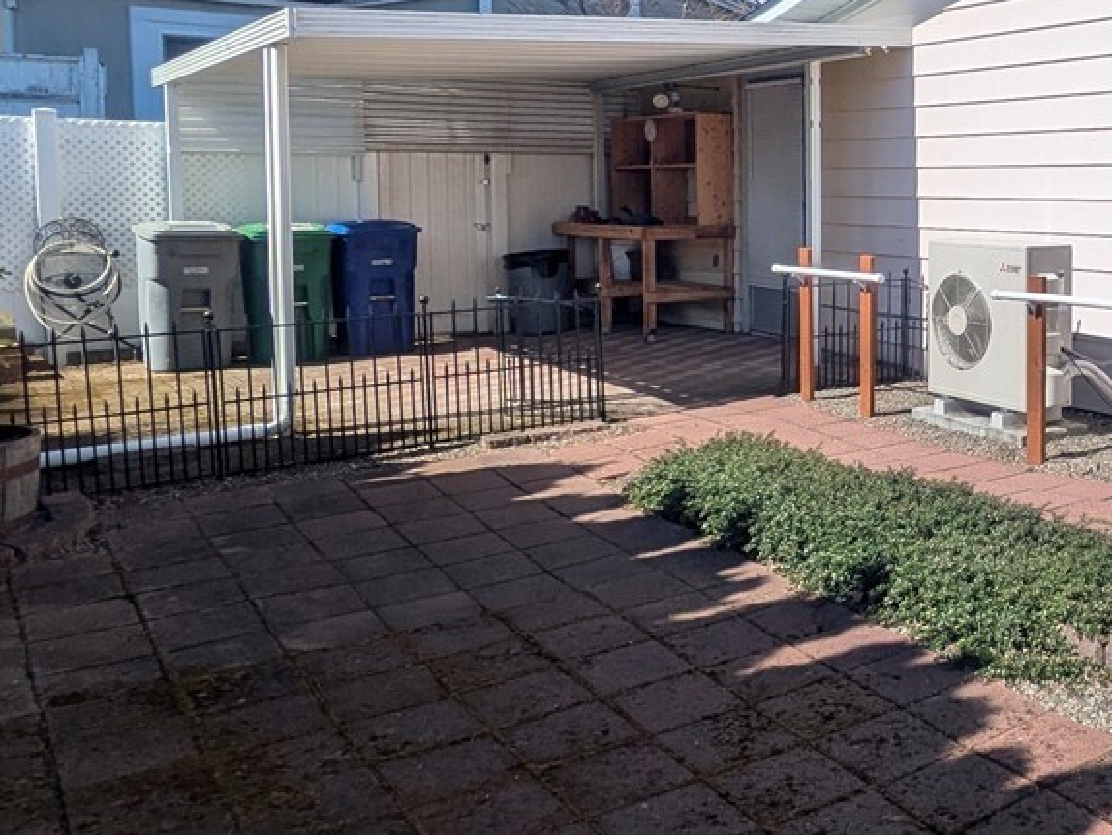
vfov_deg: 36.4
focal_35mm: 39
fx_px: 1253
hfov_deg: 43.4
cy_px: 267
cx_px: 1018
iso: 48
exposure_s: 1/2237
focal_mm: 1.83
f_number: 2.2
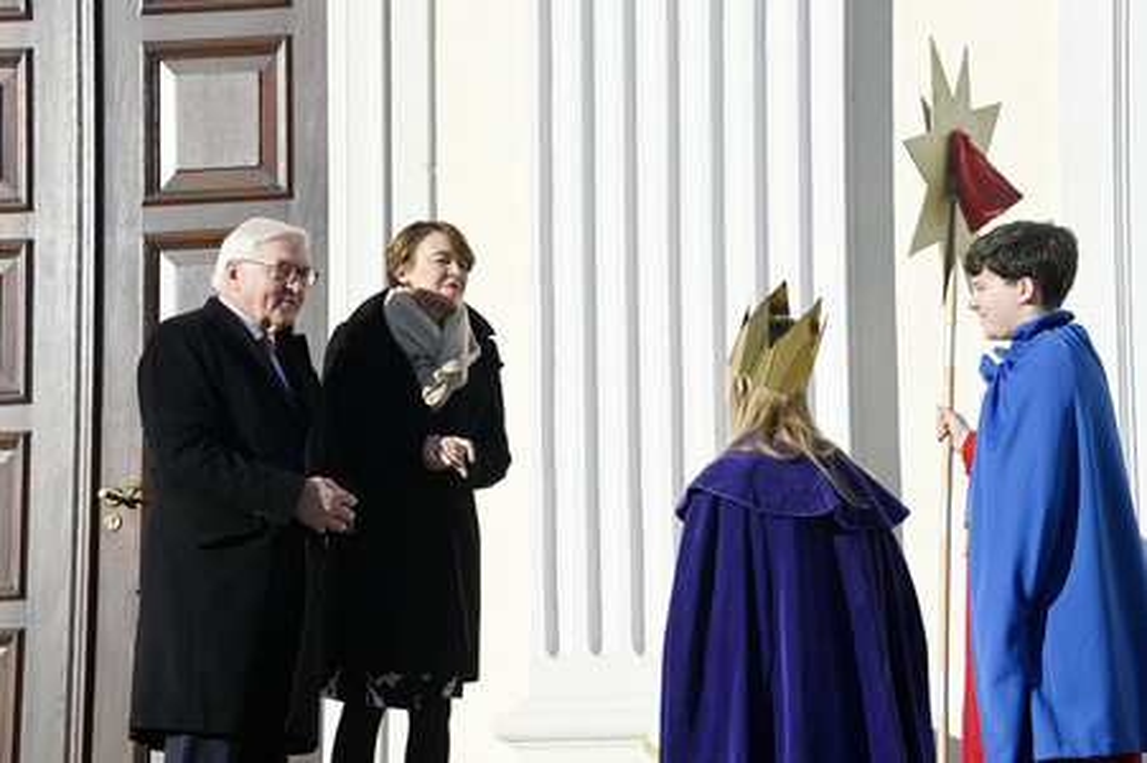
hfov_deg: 19.5
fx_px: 3343
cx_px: 574
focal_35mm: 105
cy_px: 382
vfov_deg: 13.0
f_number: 11
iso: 250
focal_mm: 105
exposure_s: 1/320
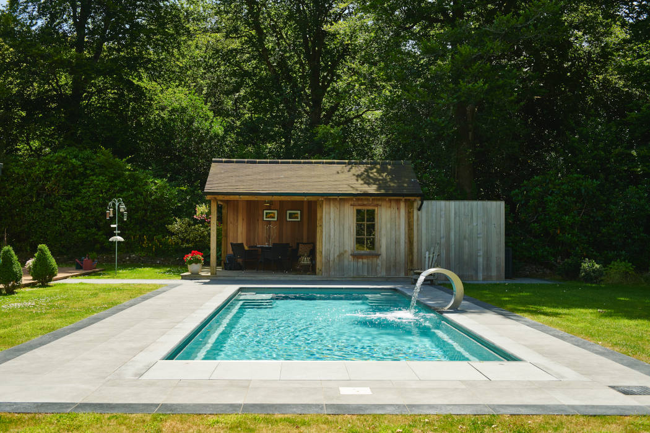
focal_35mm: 38
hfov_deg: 50.7
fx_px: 686
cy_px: 216
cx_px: 325
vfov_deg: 35.1
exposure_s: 1/160
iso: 250
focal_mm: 38
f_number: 6.3
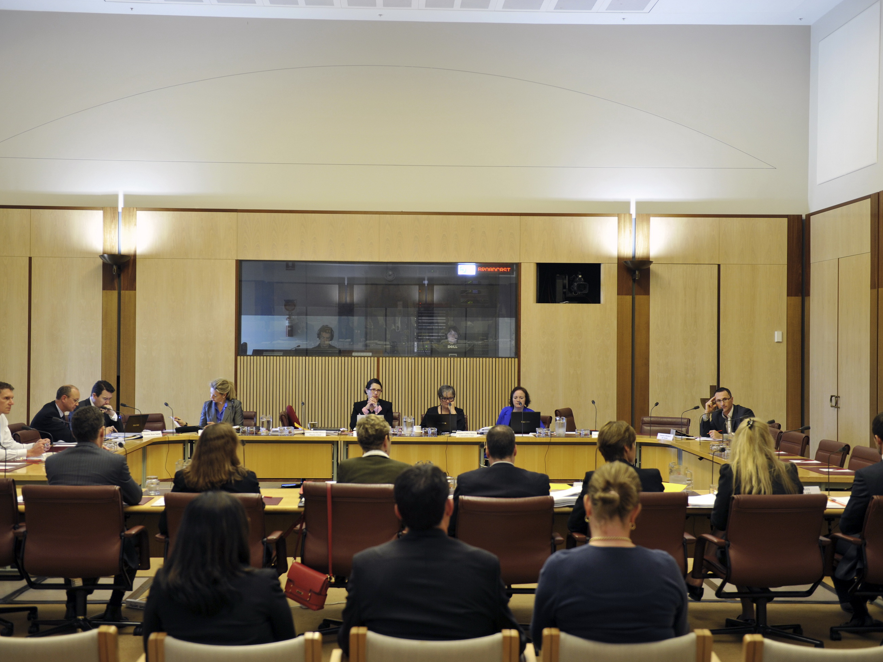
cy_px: 333
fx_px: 1173
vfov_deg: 31.5
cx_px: 431
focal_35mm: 46
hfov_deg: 41.2
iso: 1000
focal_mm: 42
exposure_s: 1/80
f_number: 3.2
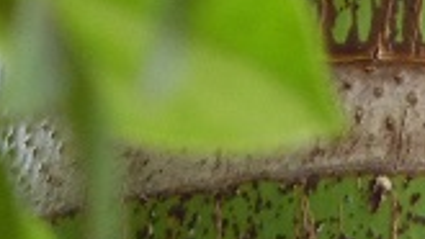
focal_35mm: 1985
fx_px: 22380
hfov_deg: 1.1
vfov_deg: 0.6
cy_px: -145
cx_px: 510
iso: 250
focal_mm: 108
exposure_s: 1/125
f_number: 5.2
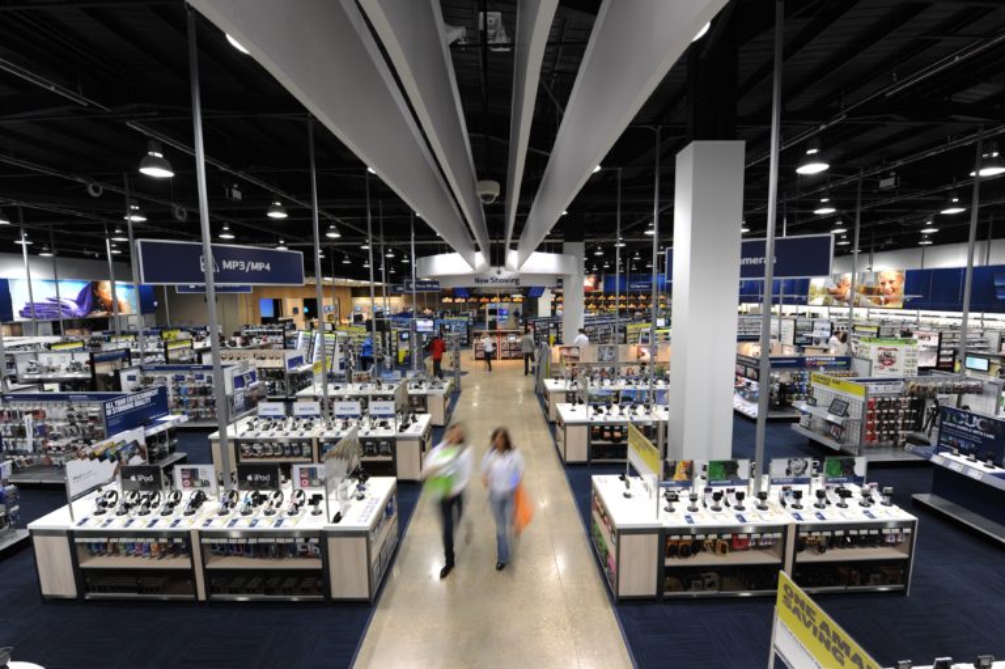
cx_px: 502
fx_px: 391
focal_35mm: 14
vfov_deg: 81.1
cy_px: 334
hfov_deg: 104.3
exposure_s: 1/3
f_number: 8
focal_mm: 14
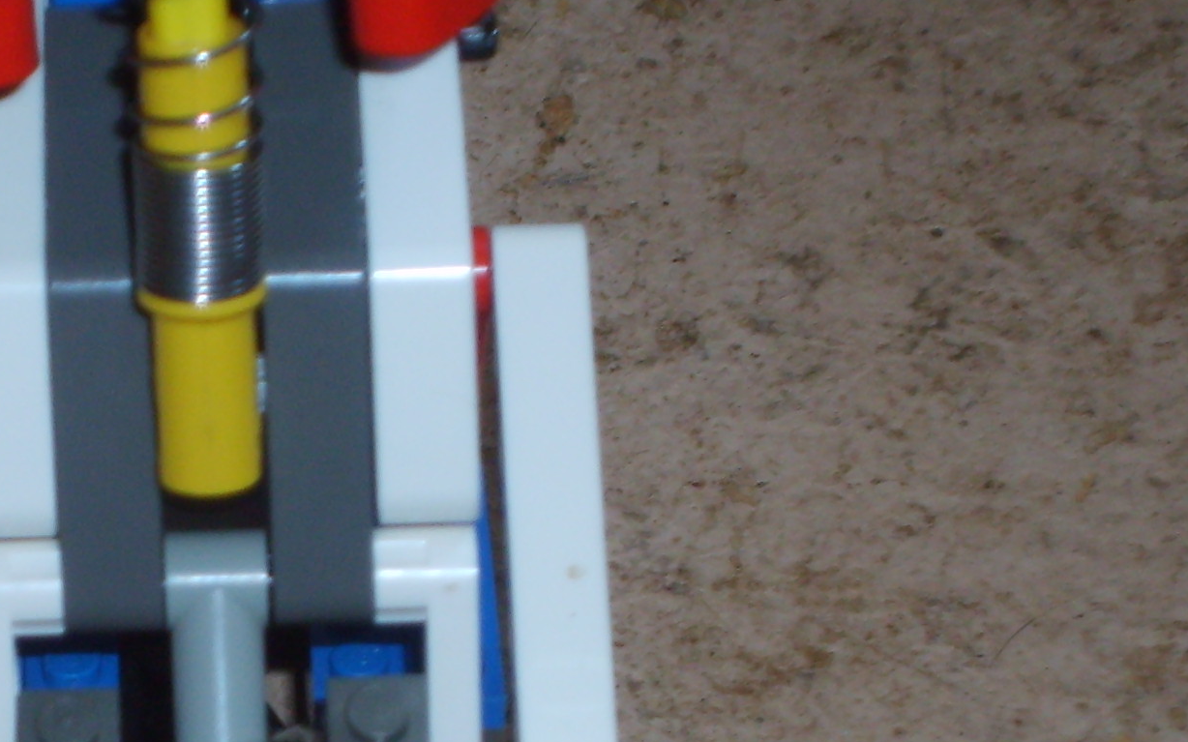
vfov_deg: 7.3
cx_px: 5
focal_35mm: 179
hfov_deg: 11.6
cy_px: 593
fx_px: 5794
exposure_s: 1/60
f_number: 4.2
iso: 100
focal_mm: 13.7
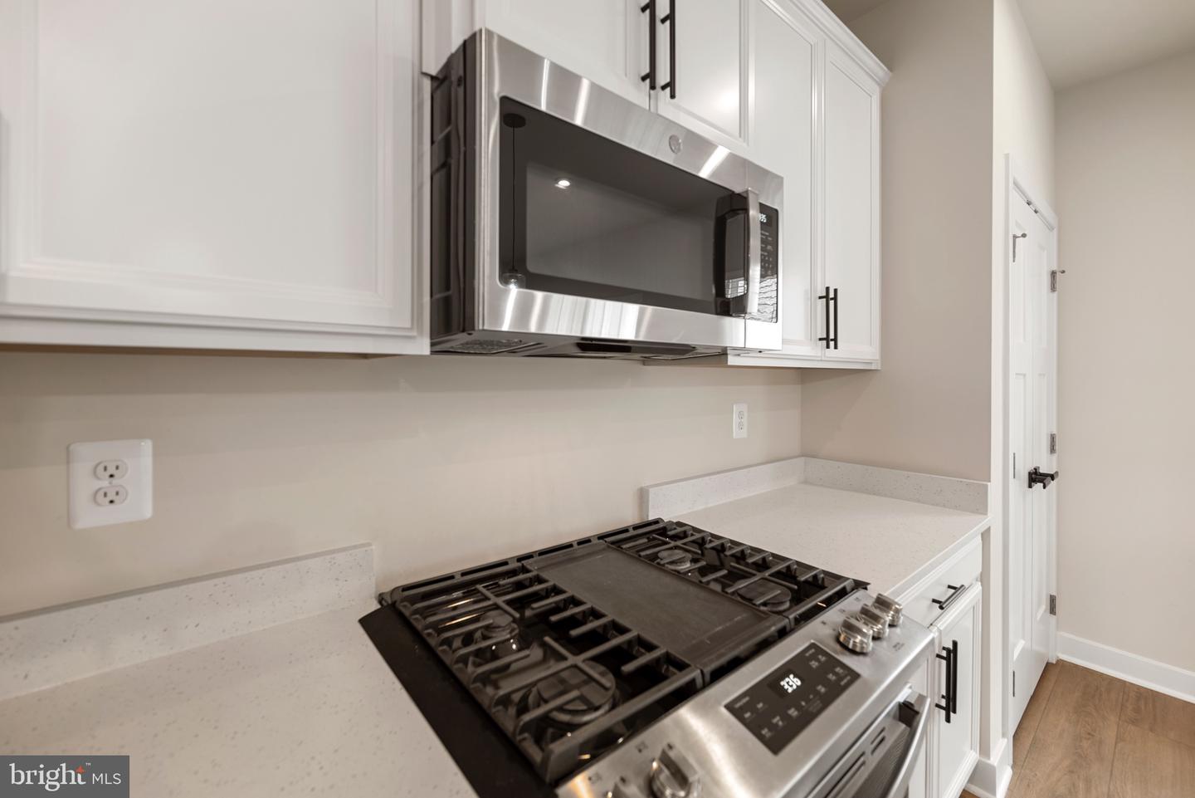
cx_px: 598
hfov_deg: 104.2
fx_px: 465
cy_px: 399
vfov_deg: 81.2
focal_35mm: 14
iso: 100
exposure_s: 1/13
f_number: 4
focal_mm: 14
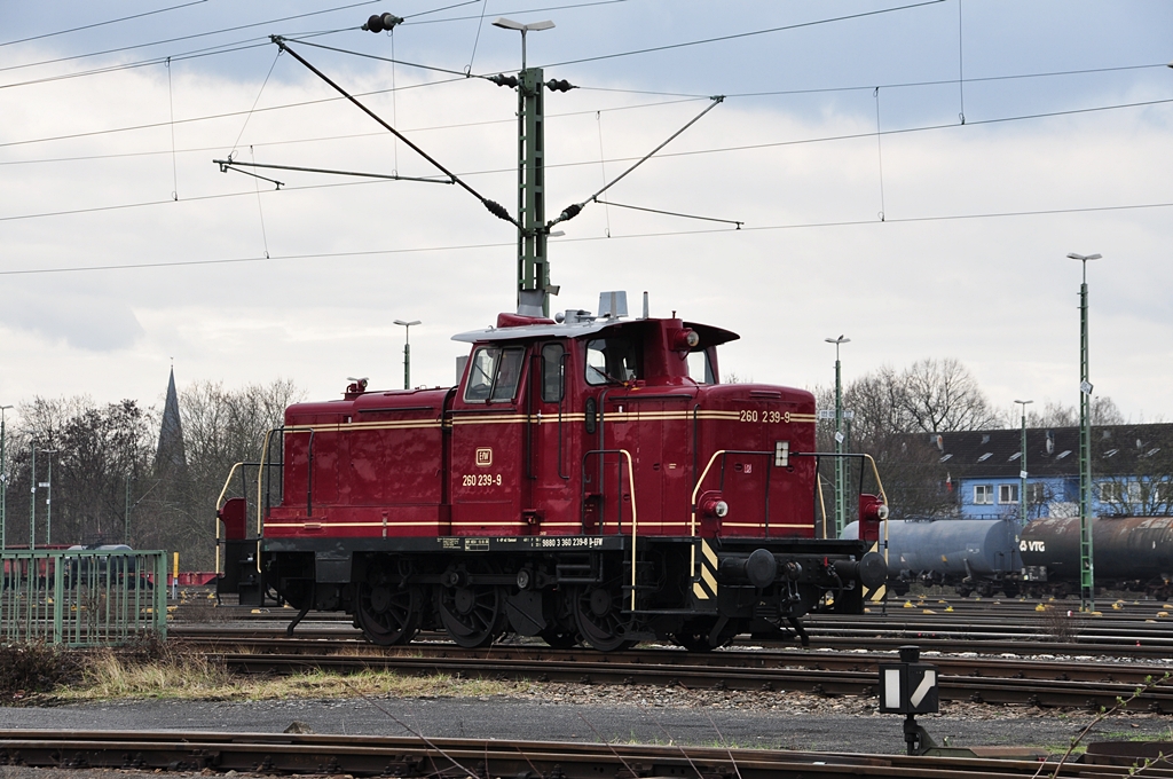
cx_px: 586
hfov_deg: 12.5
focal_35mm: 165
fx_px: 5369
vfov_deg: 8.3
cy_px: 390
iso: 200
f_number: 11
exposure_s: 1/80
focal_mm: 110
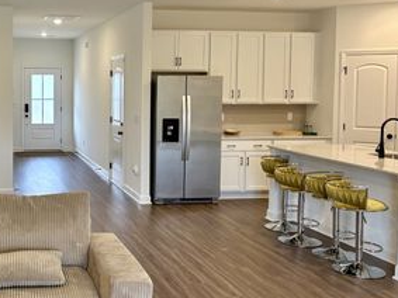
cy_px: 112
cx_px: 60
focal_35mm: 46
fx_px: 529
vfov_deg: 31.4
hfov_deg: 39.1
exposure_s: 1/120
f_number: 1.6
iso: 200
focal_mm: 5.96
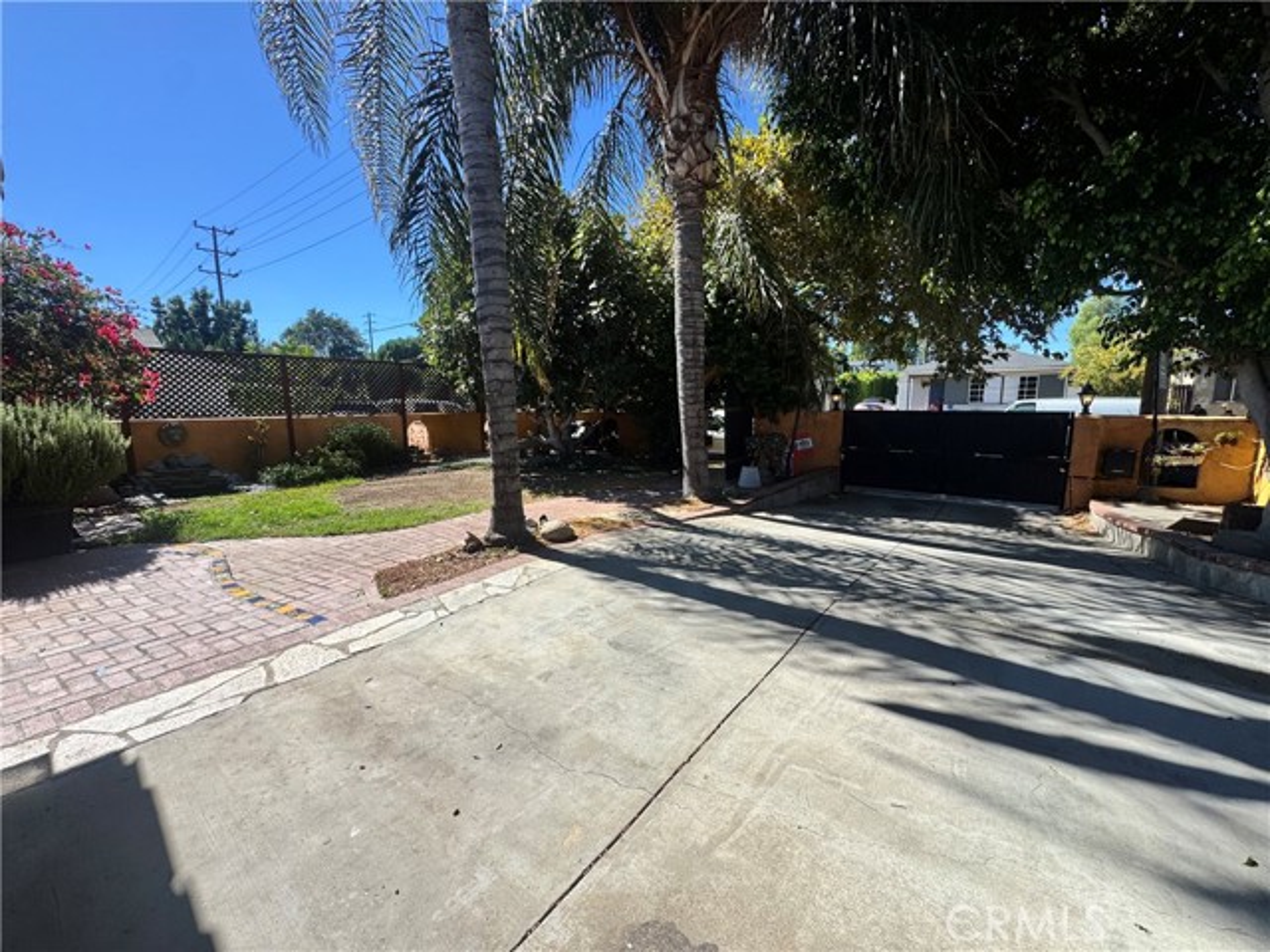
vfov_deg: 85.7
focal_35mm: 14
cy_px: 476
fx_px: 514
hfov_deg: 102.1
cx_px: 635
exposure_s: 1/1143
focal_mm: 2.22
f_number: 2.2
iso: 40
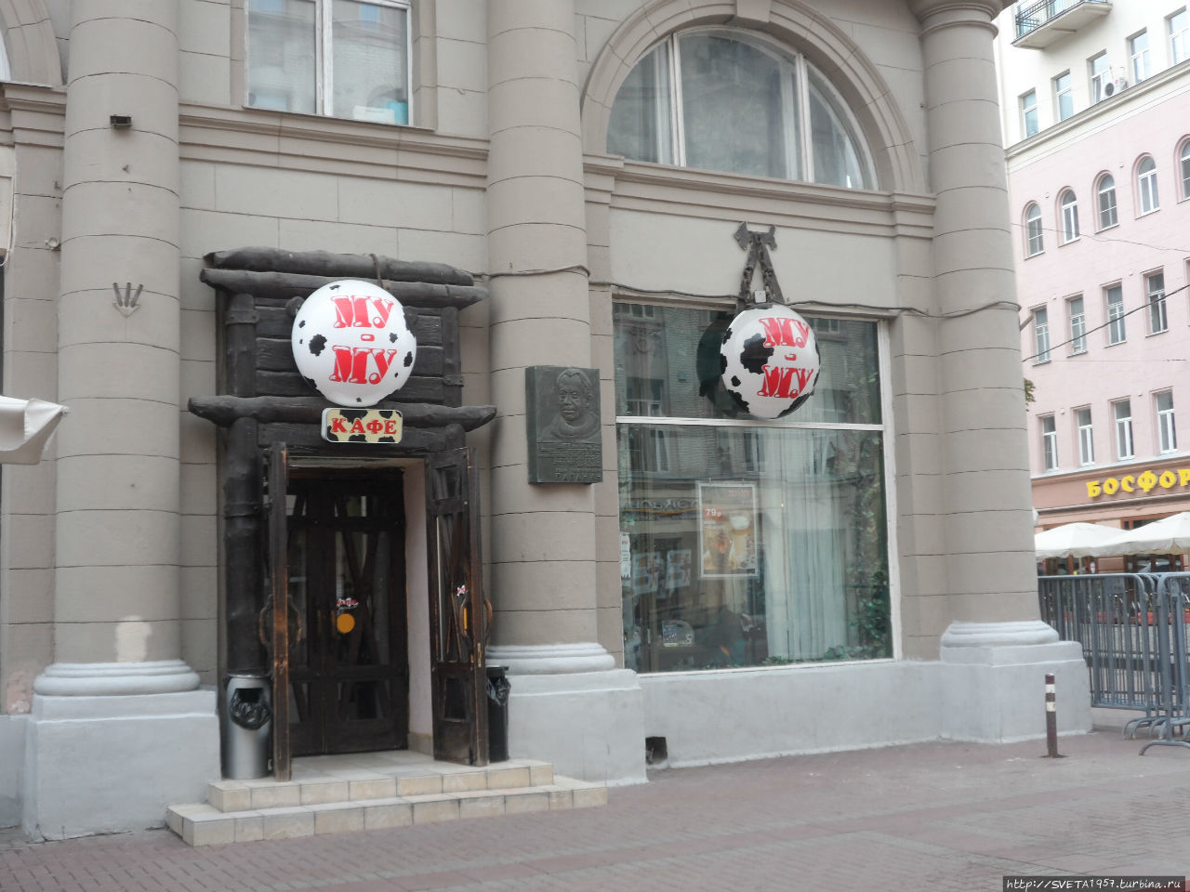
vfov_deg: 32.9
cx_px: 595
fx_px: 1513
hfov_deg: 42.9
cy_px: 446
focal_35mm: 44
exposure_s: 1/45
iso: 80
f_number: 3.9
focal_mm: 8
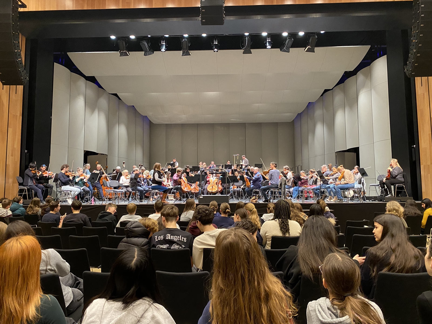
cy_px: 162
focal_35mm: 26
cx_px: 216
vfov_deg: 53.1
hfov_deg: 67.3
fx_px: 324
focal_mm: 4.25
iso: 500
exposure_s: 1/40
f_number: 1.8
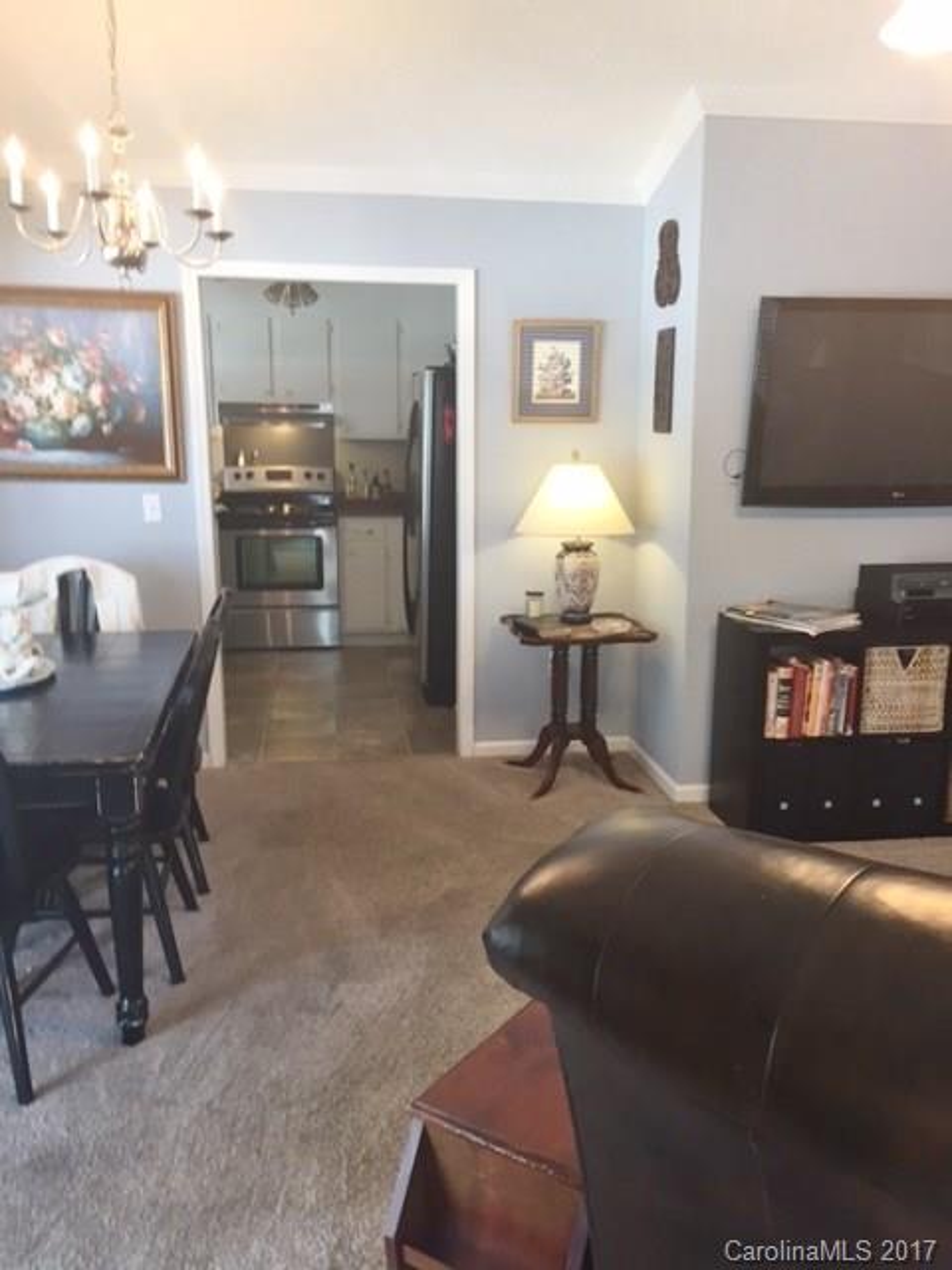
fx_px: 1063
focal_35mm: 29
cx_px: 476
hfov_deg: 48.2
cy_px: 635
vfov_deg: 61.7
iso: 64
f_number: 2.2
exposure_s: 1/30
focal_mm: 4.15
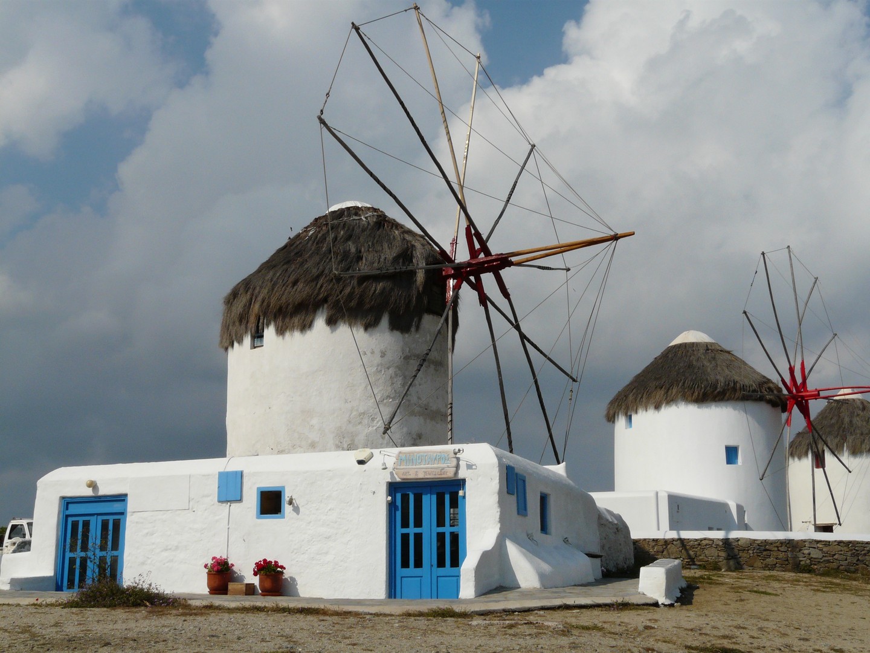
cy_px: 326
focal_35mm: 47
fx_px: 1181
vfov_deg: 30.9
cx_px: 435
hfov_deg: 40.4
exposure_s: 1/800
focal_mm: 7.7
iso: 100
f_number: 8
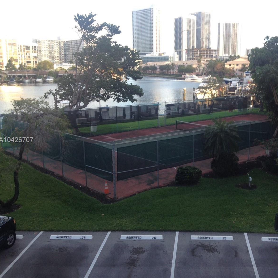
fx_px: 382
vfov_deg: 40.0
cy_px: 140
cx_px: 186
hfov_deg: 39.5
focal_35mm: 42
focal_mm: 4.28
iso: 50
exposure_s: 1/192
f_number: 2.4
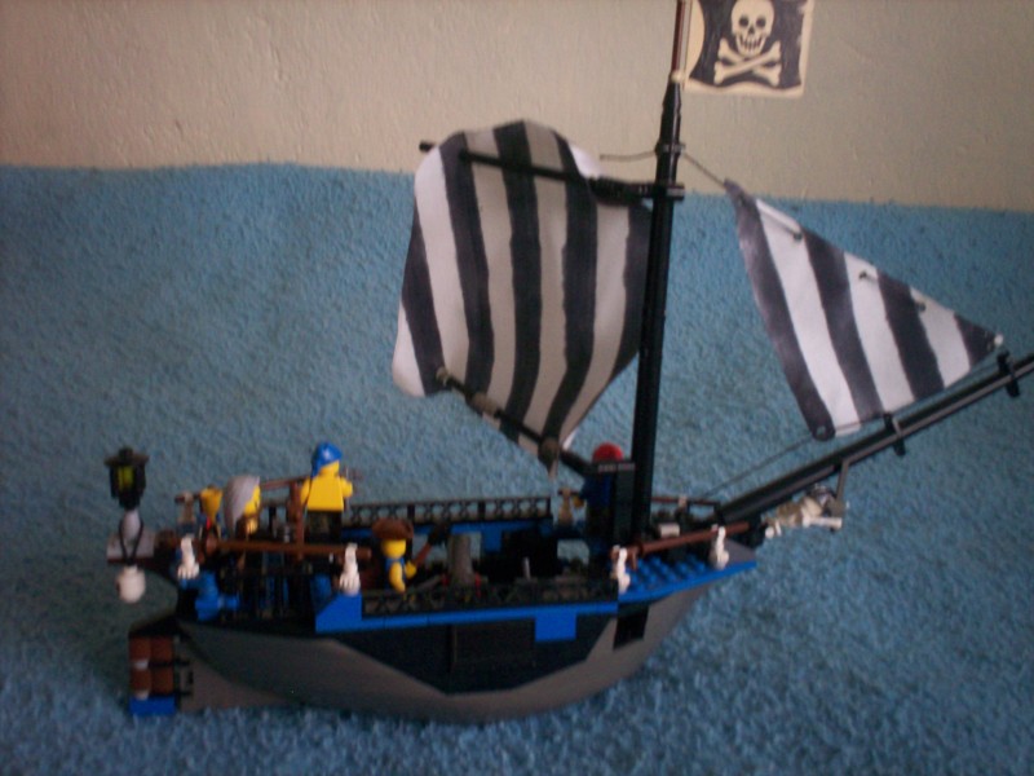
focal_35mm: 36
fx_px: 1075
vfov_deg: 39.7
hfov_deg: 51.4
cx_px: 517
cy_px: 388
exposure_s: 1/8
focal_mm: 6
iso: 200
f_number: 4.5
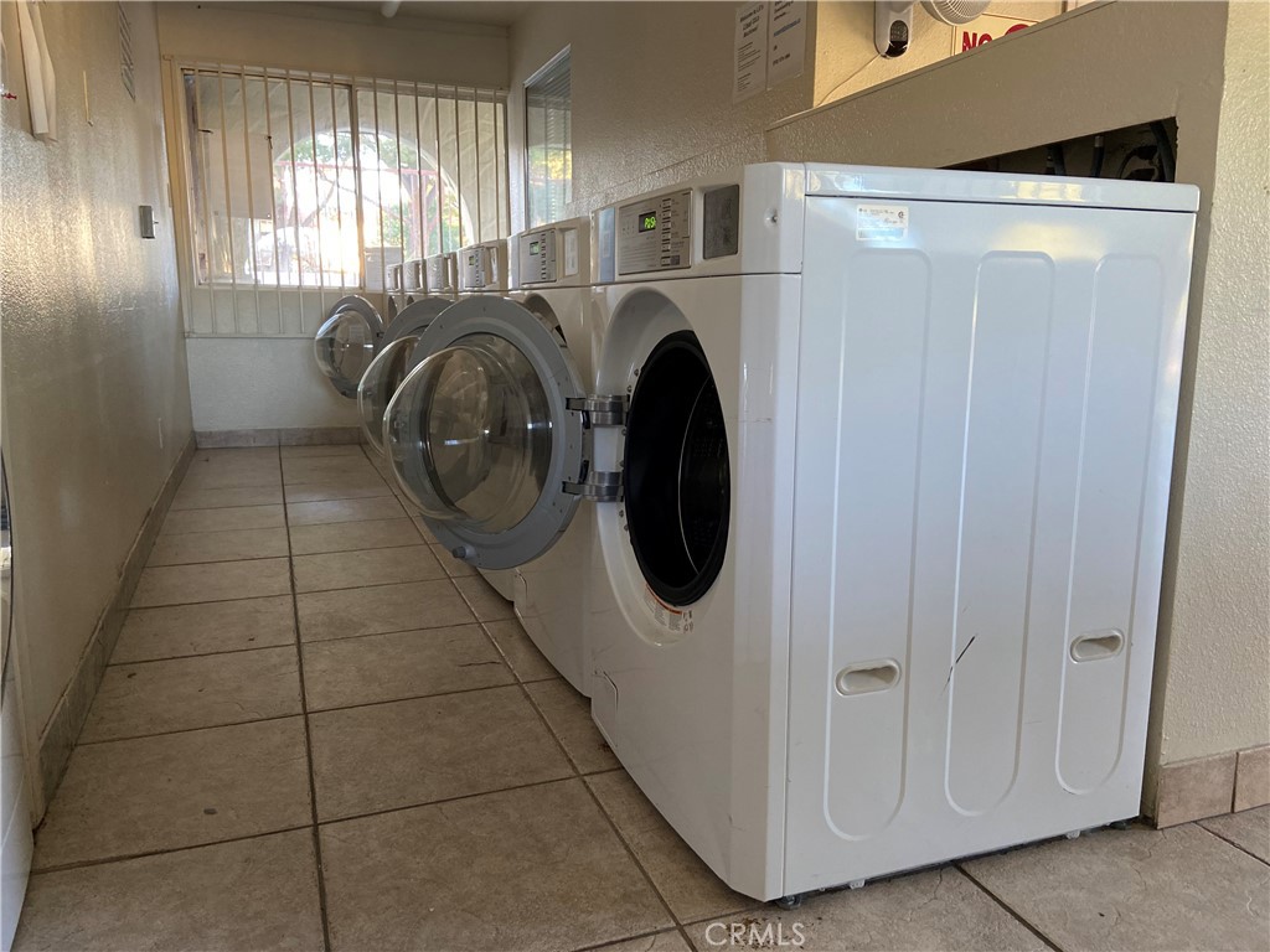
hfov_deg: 67.3
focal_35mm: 26
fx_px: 954
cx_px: 635
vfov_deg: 53.1
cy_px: 476
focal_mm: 4.25
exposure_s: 1/60
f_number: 1.8
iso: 250
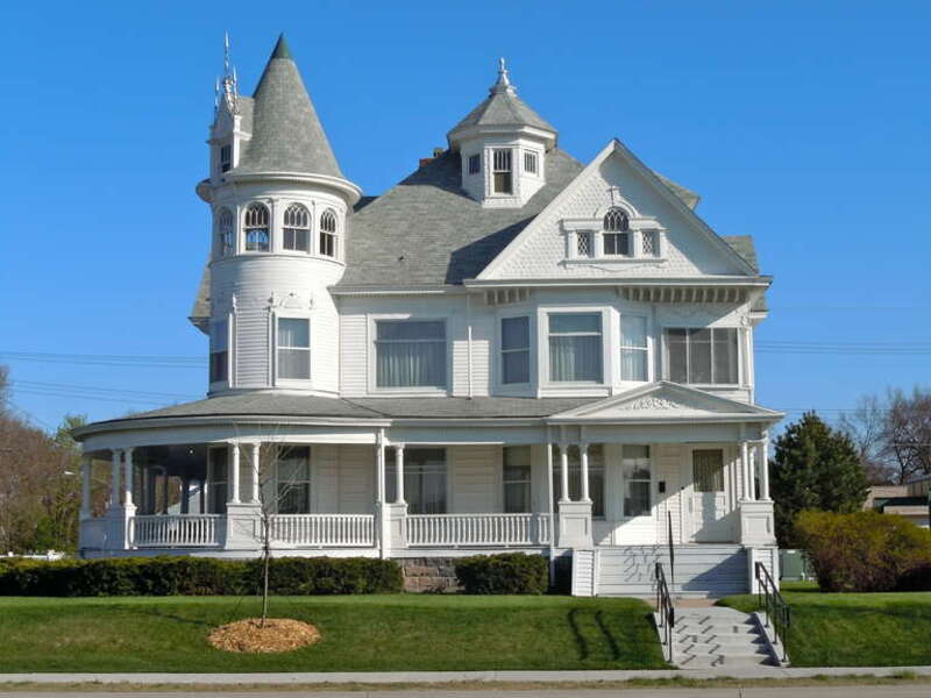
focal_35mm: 63
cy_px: 349
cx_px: 466
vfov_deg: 23.3
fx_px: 1694
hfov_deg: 30.7
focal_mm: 11.2
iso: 100
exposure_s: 1/800
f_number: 5
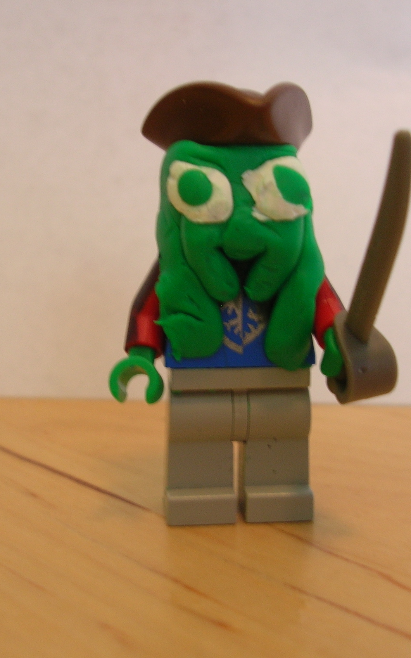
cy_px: 329
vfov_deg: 40.3
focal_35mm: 50
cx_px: 192
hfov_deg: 25.8
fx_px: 896
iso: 50
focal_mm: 5.8
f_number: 2.8
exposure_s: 1/7
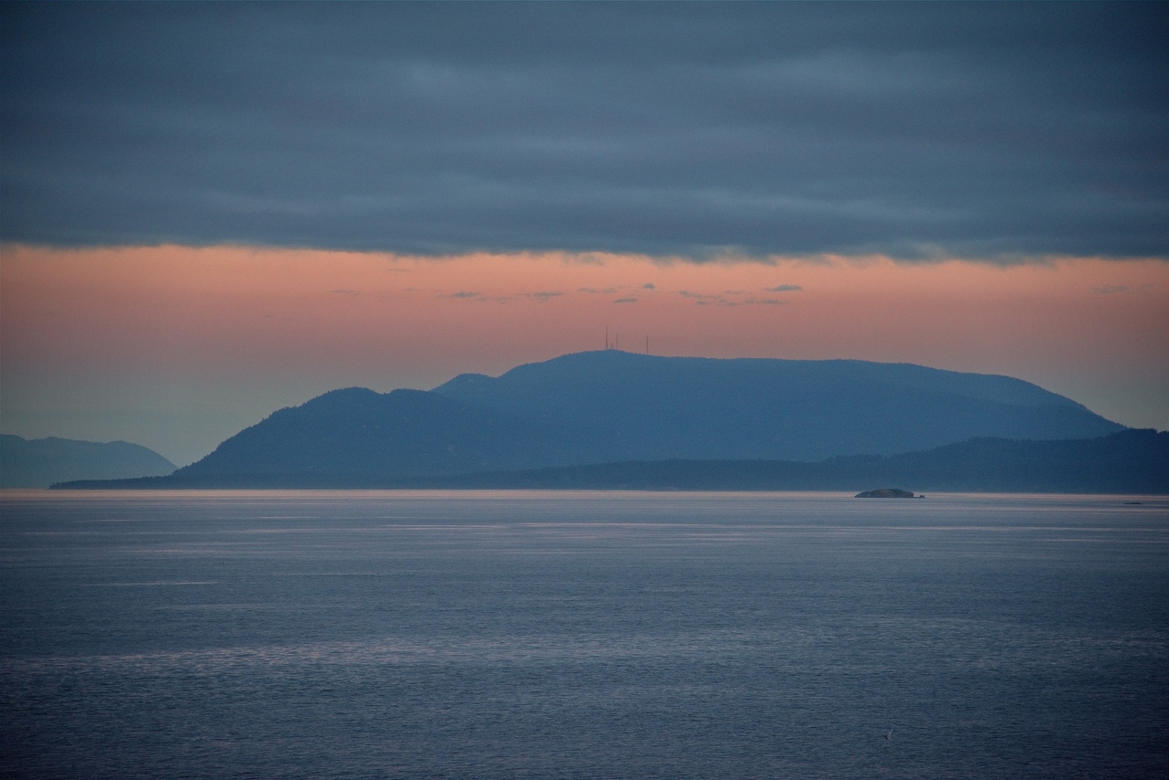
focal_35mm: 120
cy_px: 390
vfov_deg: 11.4
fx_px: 3897
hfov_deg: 17.1
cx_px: 584
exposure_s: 1/250
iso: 1100
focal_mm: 120
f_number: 4
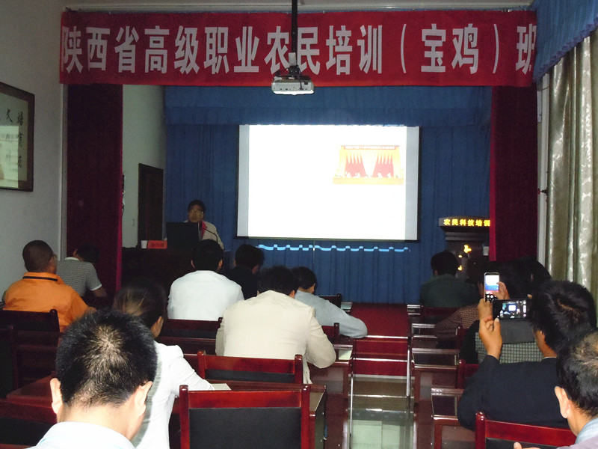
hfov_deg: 42.1
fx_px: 777
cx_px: 299
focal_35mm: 45
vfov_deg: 32.2
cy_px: 224
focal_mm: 8.1
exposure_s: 1/30
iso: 1000
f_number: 4.6
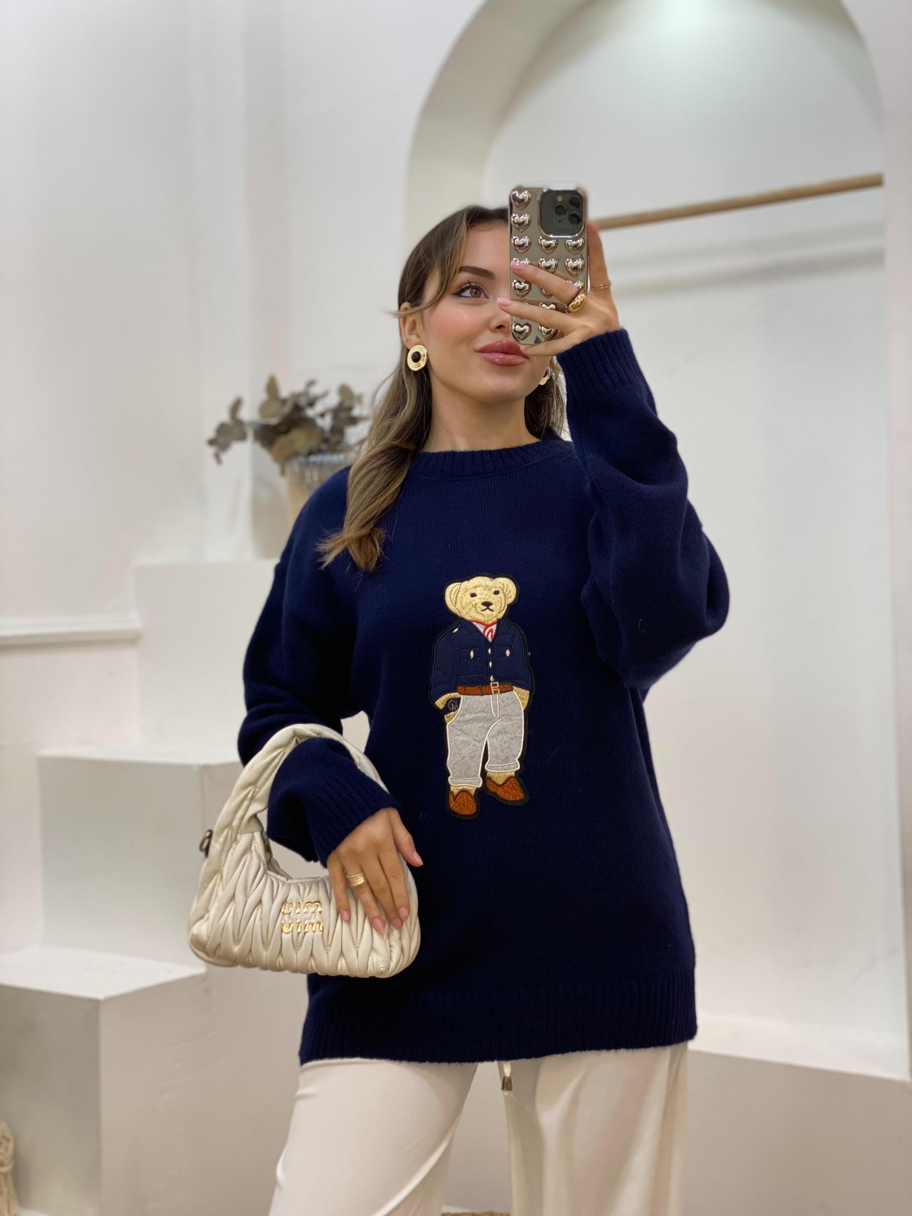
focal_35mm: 52
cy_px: 608
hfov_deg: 28.0
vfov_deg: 36.8
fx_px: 1827
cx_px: 456
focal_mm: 6
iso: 100
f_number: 2
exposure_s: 1/100
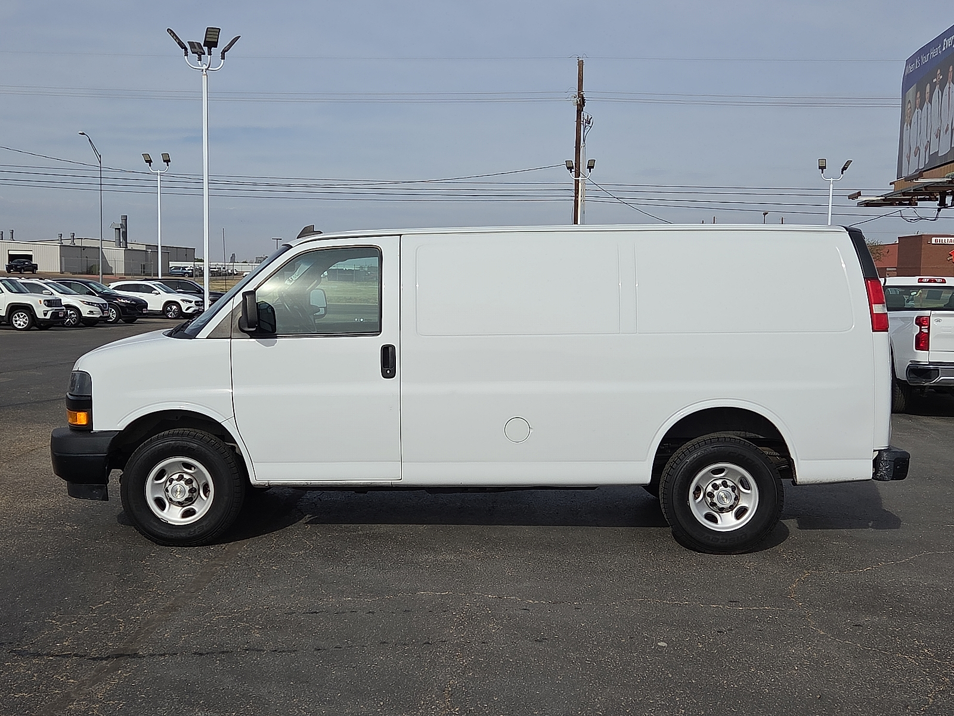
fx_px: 1102
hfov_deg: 46.8
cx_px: 477
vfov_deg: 36.0
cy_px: 358
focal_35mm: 40
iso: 54
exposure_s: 1/10000
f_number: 1.8
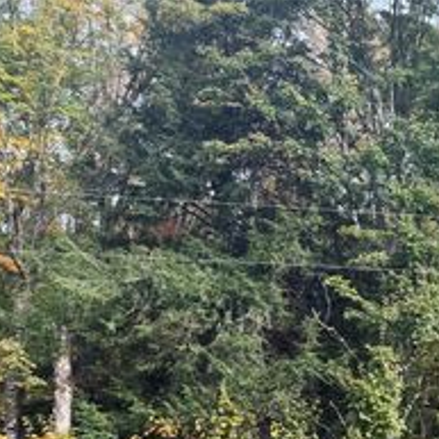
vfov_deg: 29.3
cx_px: 562
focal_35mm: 55
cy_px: 424
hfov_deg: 26.6
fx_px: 789
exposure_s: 1/440
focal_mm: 6.76
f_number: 1.78
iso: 80
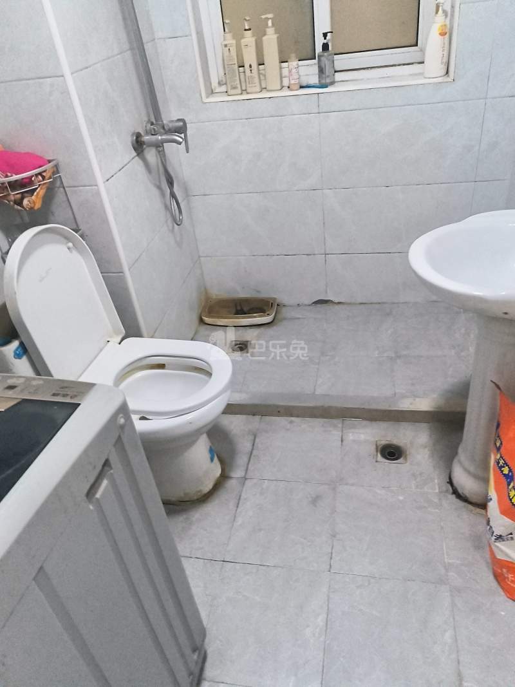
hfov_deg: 51.3
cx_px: 258
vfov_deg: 65.3
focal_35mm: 27
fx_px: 536
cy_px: 344
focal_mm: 5.52
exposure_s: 1/50
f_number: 1.9
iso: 2315
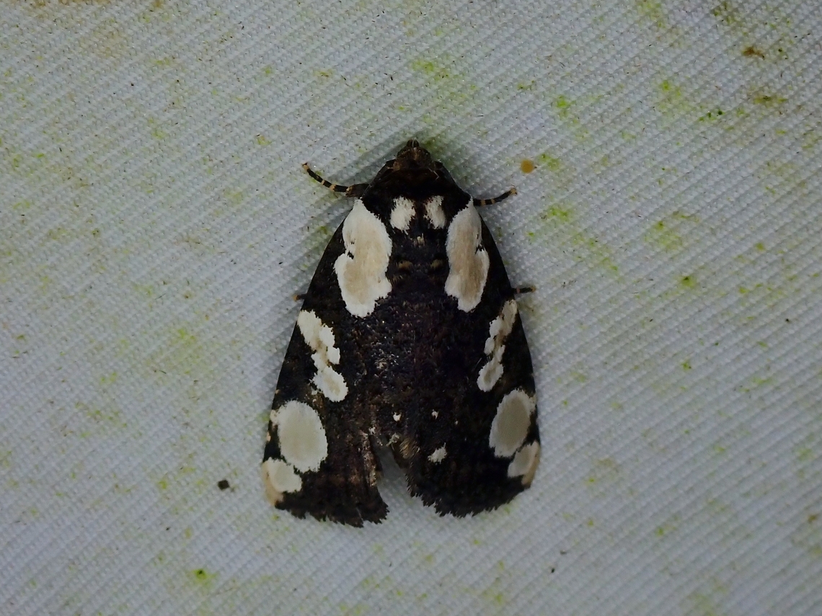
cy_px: 308
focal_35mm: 100
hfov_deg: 19.6
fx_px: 2375
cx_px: 411
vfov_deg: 14.8
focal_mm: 18
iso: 100
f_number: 6.3
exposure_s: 1/640
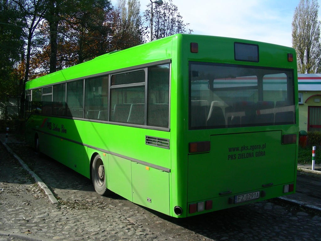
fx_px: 352
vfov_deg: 37.7
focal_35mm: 38
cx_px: 160
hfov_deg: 49.0
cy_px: 120
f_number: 4
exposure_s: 1/398
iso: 50
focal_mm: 6.3
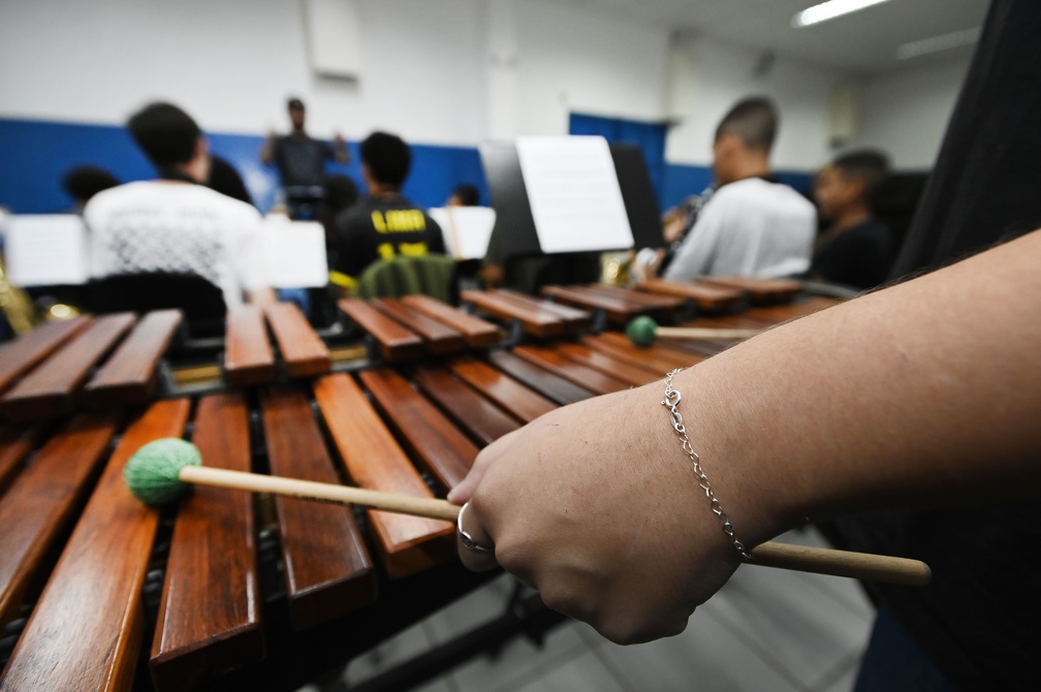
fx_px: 491
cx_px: 520
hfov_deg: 93.3
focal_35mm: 17
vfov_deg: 70.3
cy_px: 346
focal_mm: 17
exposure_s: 1/160
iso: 2500
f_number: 4.5
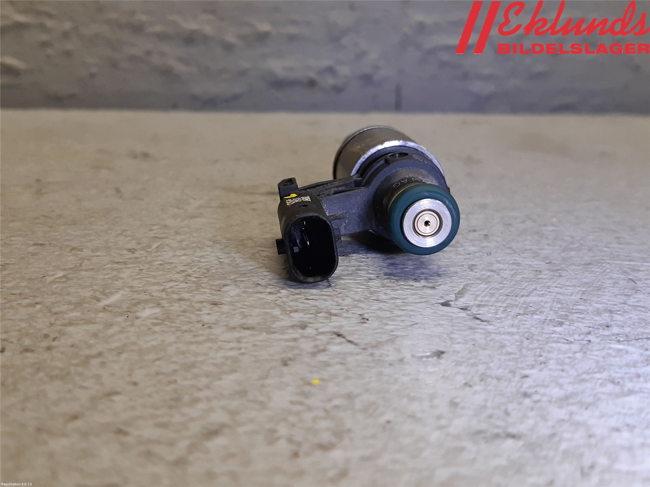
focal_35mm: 26
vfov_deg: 53.1
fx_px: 488
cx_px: 325
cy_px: 244
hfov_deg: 67.3
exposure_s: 1/50
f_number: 1.7
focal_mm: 3.93
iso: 100
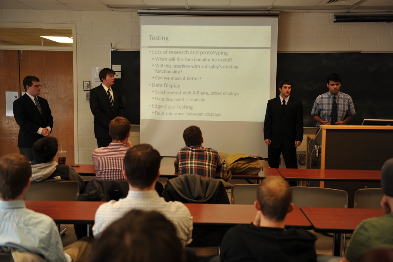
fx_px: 436
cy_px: 131
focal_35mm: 40
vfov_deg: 33.4
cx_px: 196
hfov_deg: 48.5
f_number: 2.8
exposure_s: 1/60
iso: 200
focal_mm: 40
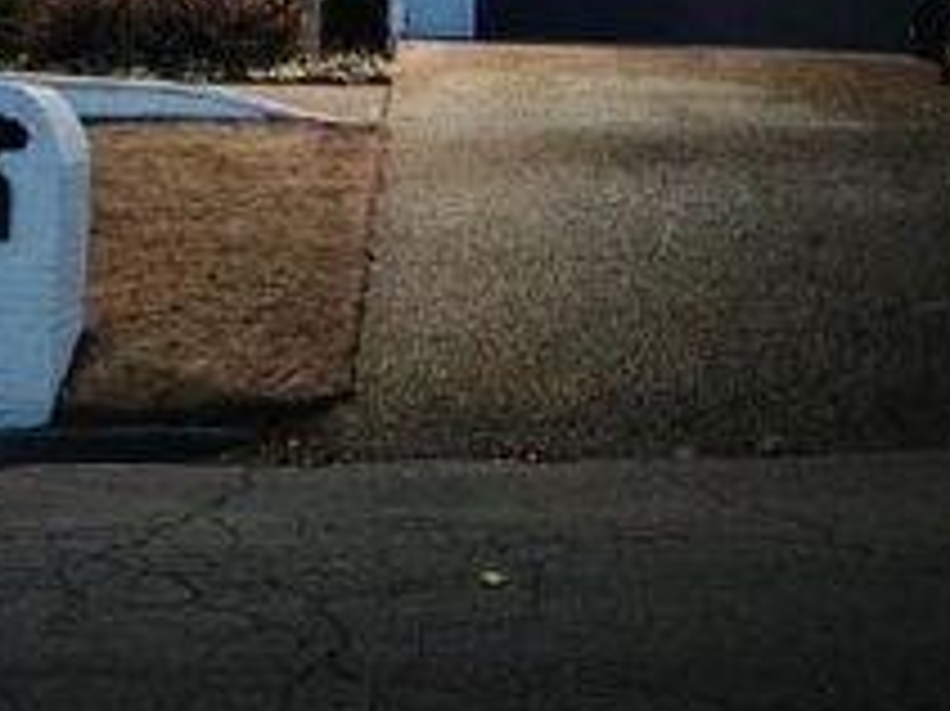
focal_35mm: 57
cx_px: 158
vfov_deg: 24.4
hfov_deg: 32.6
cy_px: -11
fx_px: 1563
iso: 6113
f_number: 1.8
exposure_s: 1/8
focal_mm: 5.56
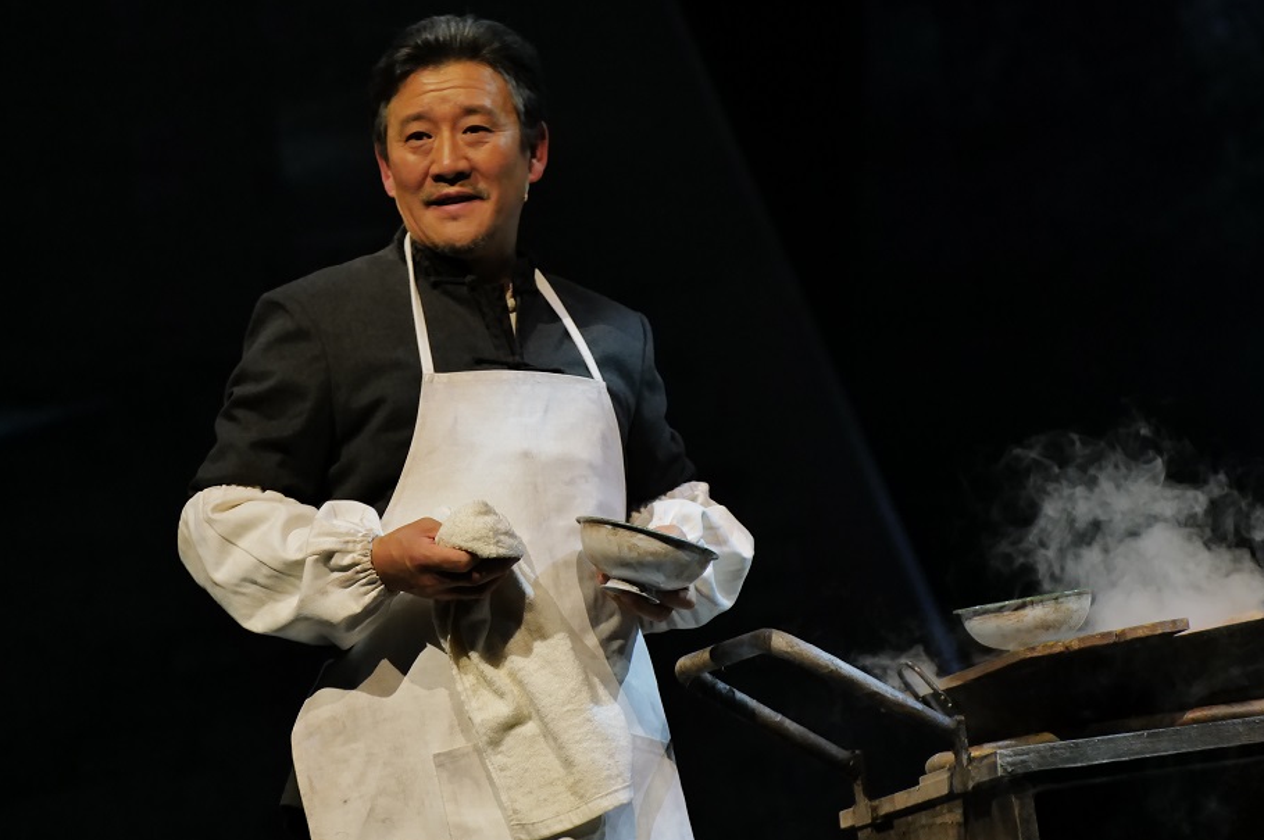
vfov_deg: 4.1
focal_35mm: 332
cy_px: 389
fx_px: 11646
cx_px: 589
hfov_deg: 6.2
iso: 1600
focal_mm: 199
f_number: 4
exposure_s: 1/160
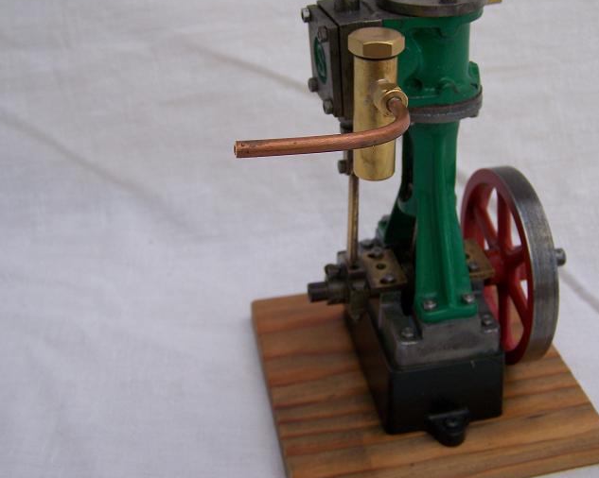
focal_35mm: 45
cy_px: 229
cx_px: 348
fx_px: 798
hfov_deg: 41.0
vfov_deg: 33.4
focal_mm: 6.3
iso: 64
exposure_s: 1/250
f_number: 2.8
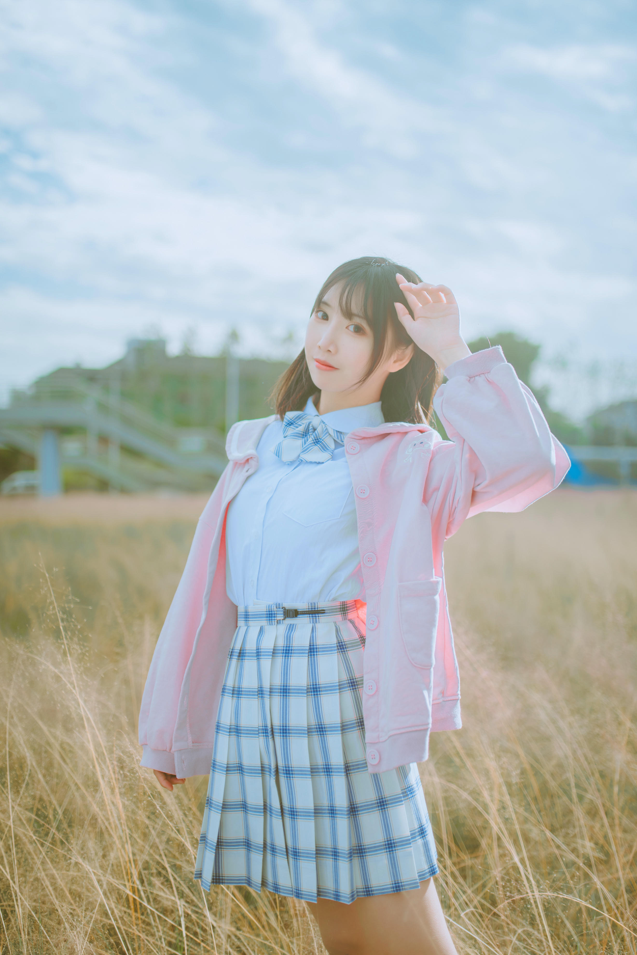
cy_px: 478
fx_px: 928
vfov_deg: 54.4
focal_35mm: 35
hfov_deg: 37.9
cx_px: 318
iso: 64
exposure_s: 1/3200
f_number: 1.4
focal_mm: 35
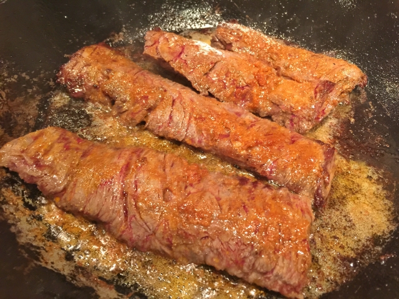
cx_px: 200
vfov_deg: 48.2
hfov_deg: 61.7
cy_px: 150
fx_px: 334
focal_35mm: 29
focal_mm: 4.15
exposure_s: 1/15
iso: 125
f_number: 2.2
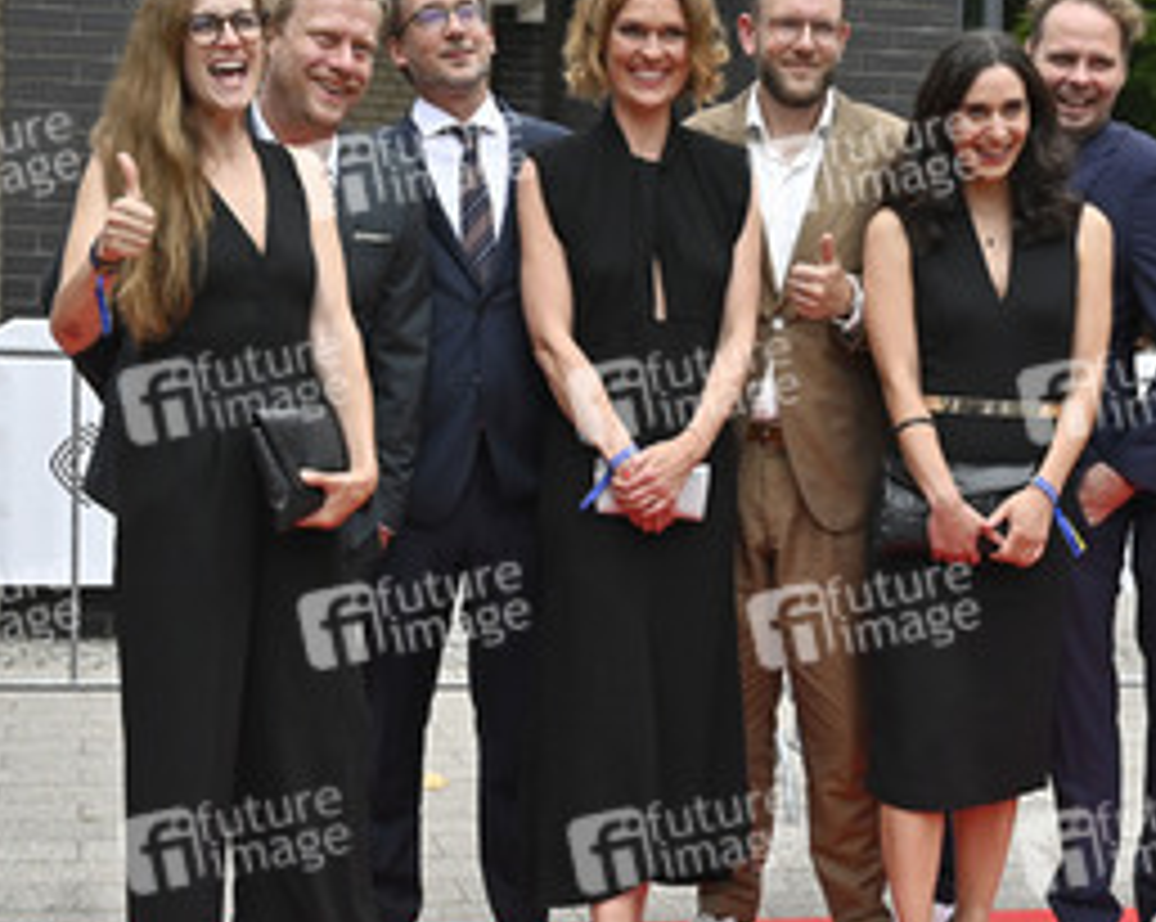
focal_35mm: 57
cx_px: 744
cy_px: 504
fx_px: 1942
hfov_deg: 32.9
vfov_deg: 26.7
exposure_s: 1/500
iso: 2000
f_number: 5.6
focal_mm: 34.5
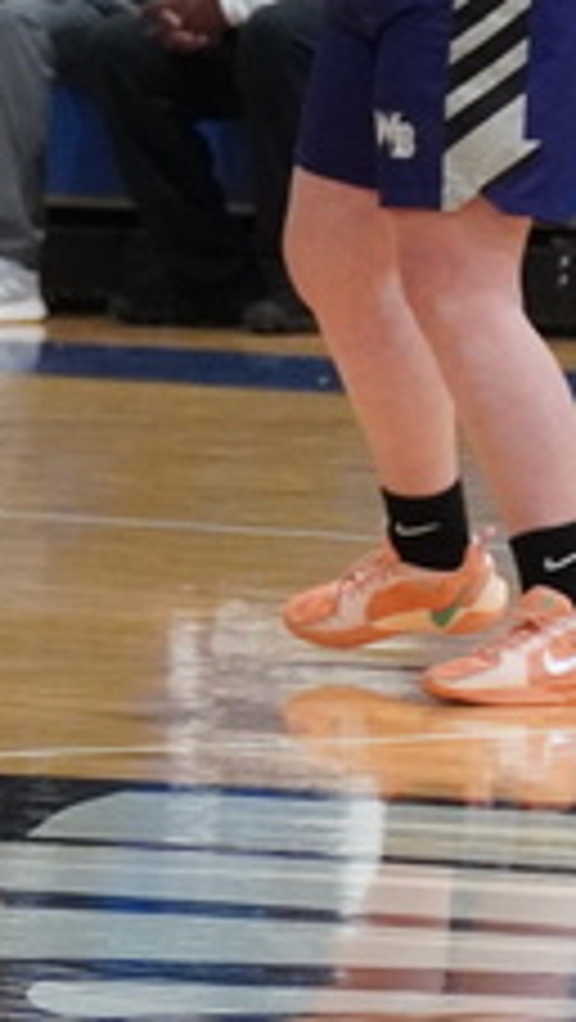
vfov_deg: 3.9
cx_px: -428
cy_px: -124
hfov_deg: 2.2
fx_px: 15160
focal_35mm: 559
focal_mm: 79
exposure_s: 1/160
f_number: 5.6
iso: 4000
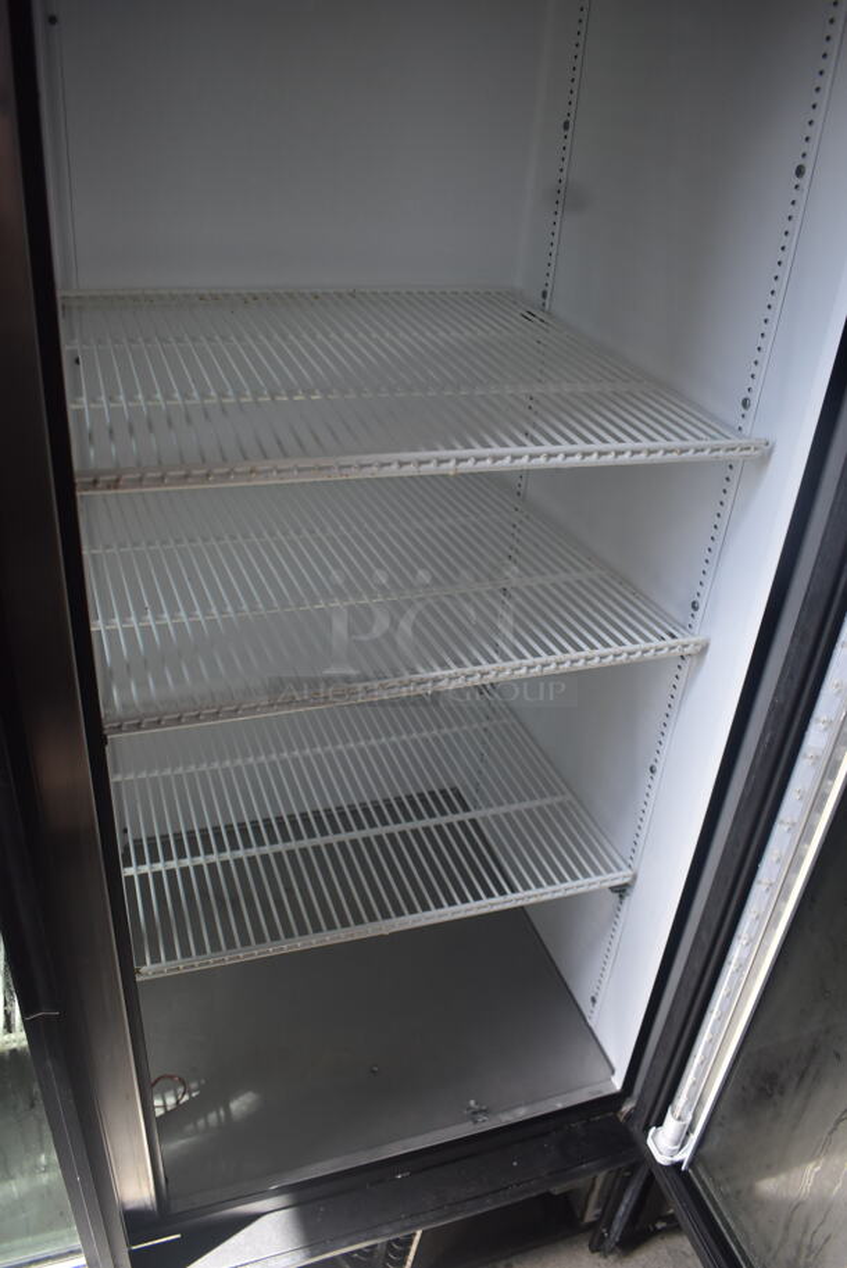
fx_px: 951
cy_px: 634
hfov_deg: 48.0
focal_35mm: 27
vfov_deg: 67.3
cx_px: 424
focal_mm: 18
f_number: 3.5
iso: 720
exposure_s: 1/250
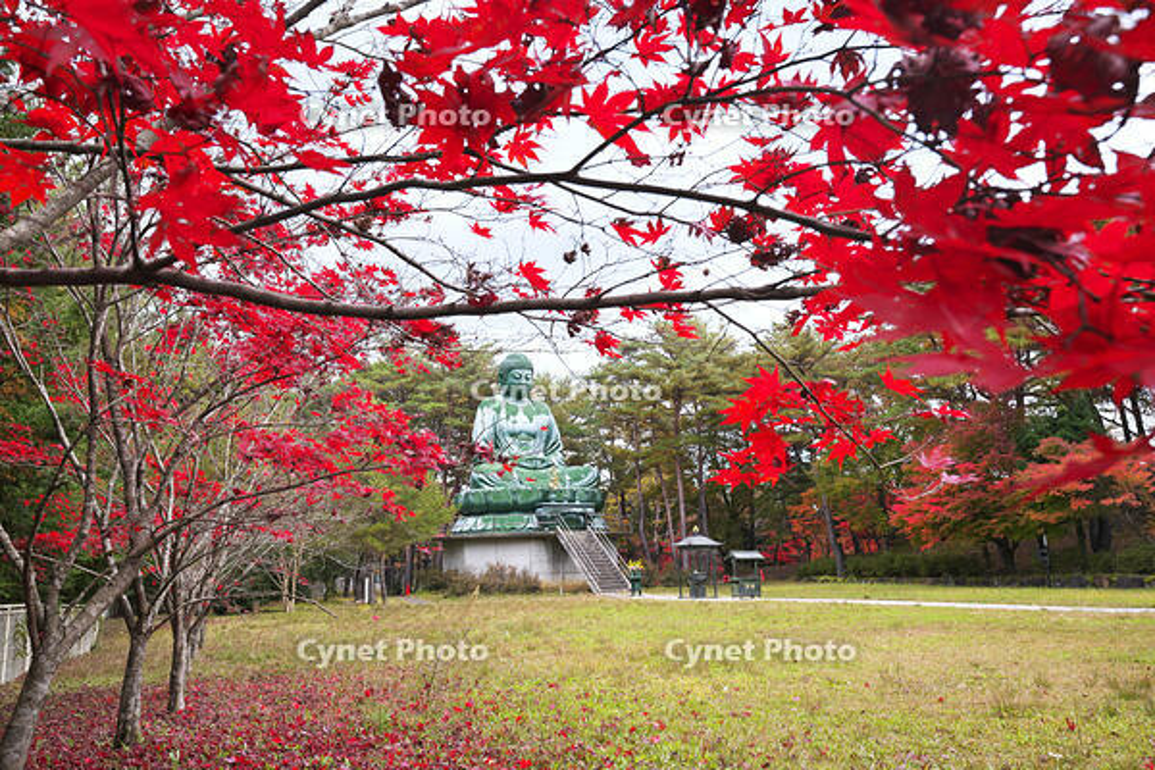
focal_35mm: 32
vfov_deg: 41.1
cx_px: 578
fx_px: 1027
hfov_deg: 58.7
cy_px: 385
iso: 125
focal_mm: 32
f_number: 10
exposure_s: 1/20
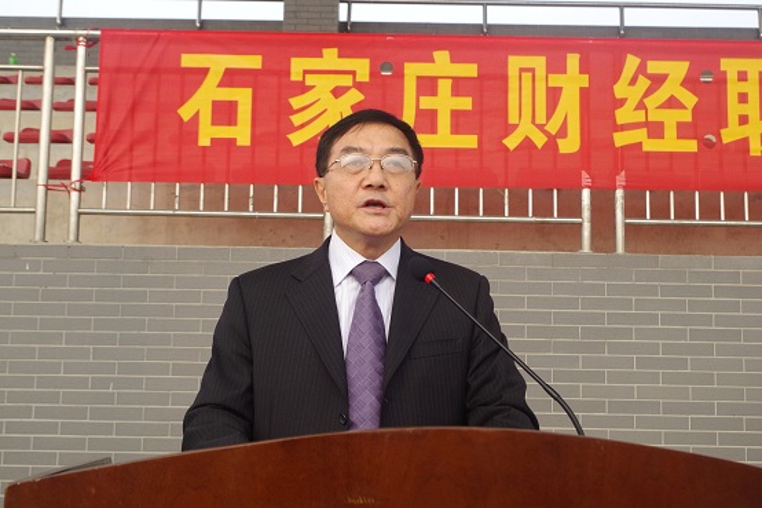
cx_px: 381
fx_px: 889
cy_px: 254
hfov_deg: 46.4
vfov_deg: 31.9
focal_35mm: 42
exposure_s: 1/400
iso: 800
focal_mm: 28.13
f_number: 8
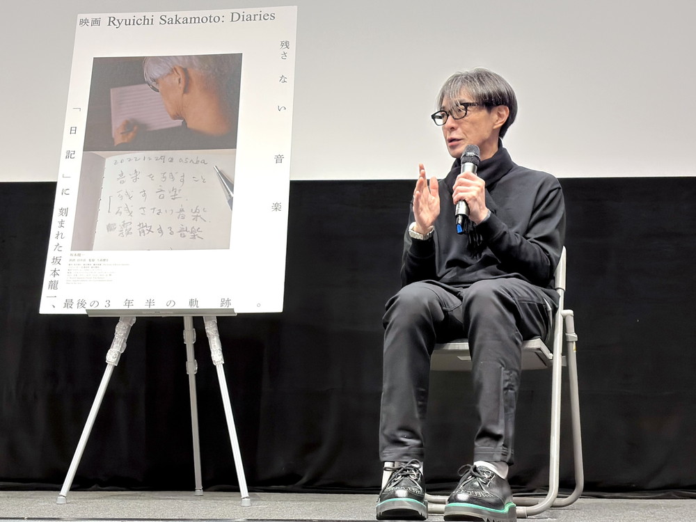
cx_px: 348
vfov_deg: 34.3
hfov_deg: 44.8
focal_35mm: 42
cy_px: 261
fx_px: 844
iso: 200
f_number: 1.6
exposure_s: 1/33
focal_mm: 5.96
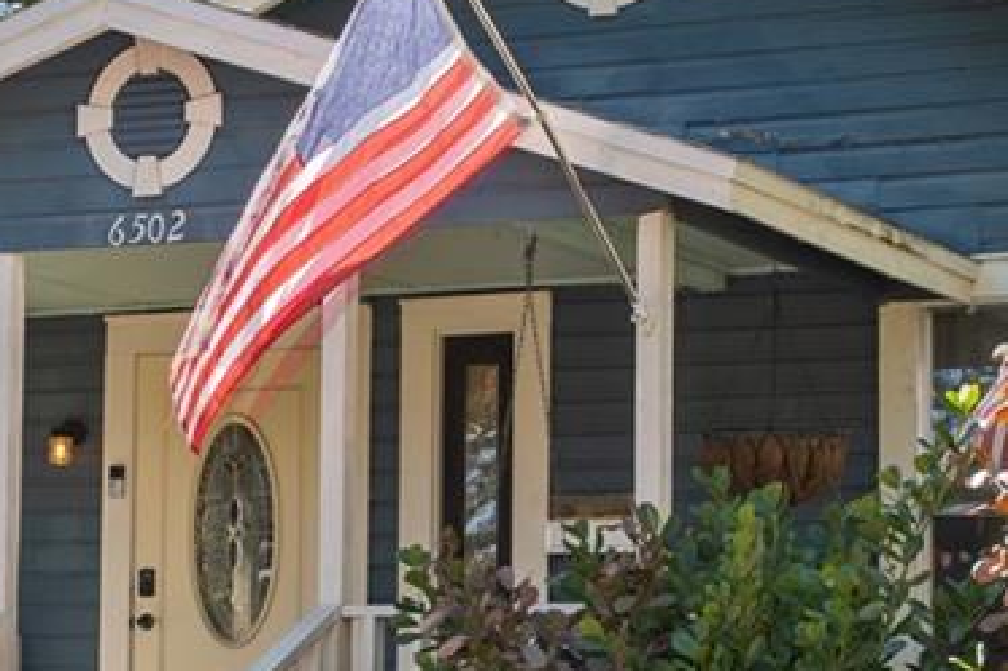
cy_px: 577
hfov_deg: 14.8
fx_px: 3864
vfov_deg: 9.9
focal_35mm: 138
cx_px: 367
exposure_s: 1/200
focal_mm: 21.5
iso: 100
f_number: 5
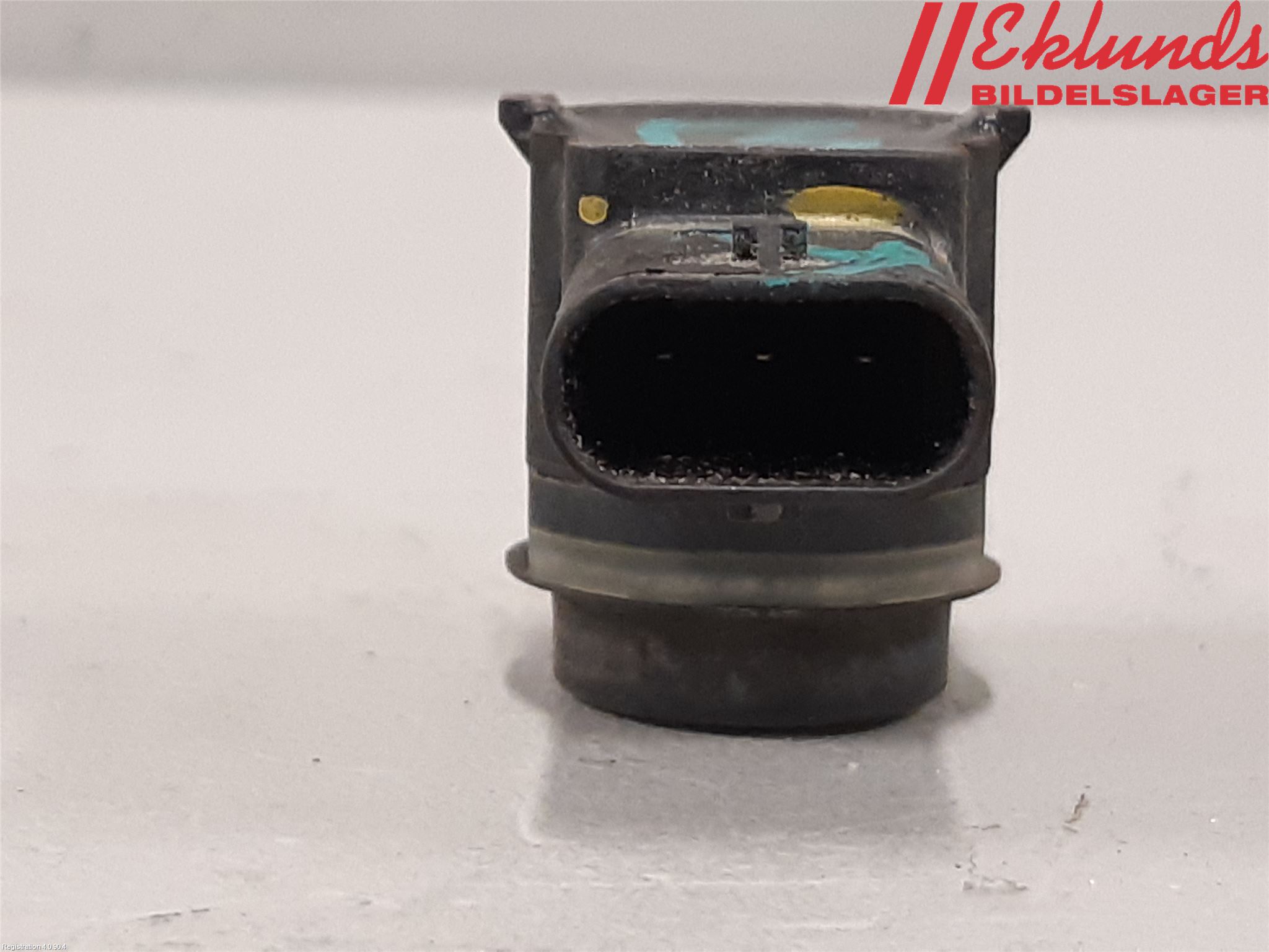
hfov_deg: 67.3
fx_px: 953
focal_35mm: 26
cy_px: 476
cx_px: 634
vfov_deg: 53.1
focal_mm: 3.93
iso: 200
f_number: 1.7
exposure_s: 1/50
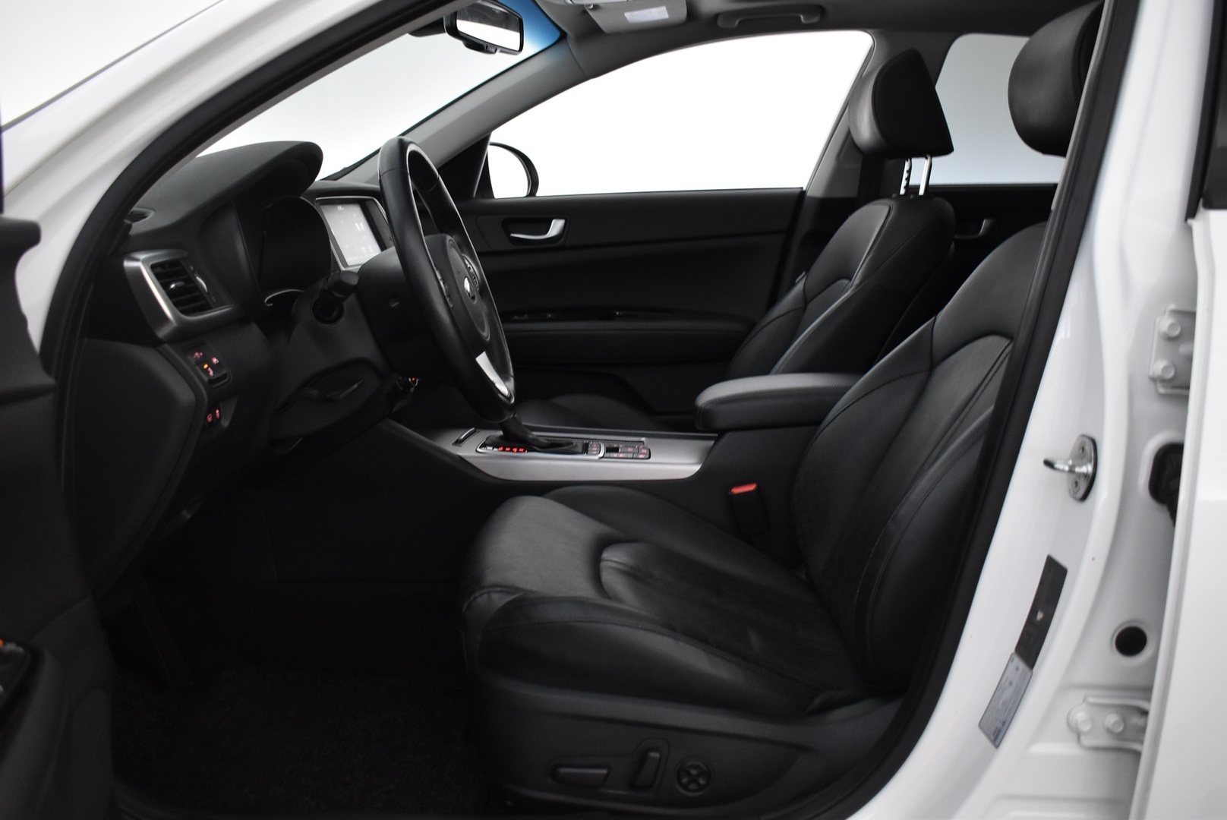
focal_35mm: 33
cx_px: 614
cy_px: 410
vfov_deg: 40.0
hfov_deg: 57.2
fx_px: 1126
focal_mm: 22
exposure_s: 1/30
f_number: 3.8
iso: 1800
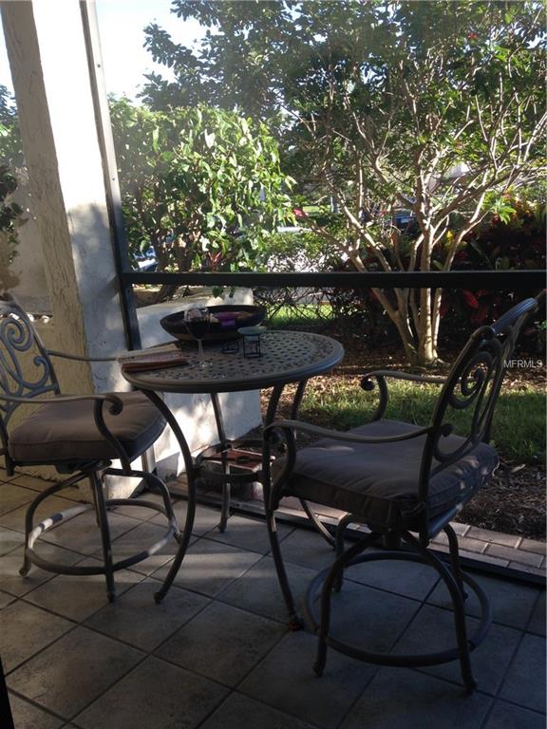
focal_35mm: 33
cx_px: 274
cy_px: 364
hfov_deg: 42.9
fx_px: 695
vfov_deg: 55.4
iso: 50
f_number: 2.4
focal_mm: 4.12
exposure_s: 1/136
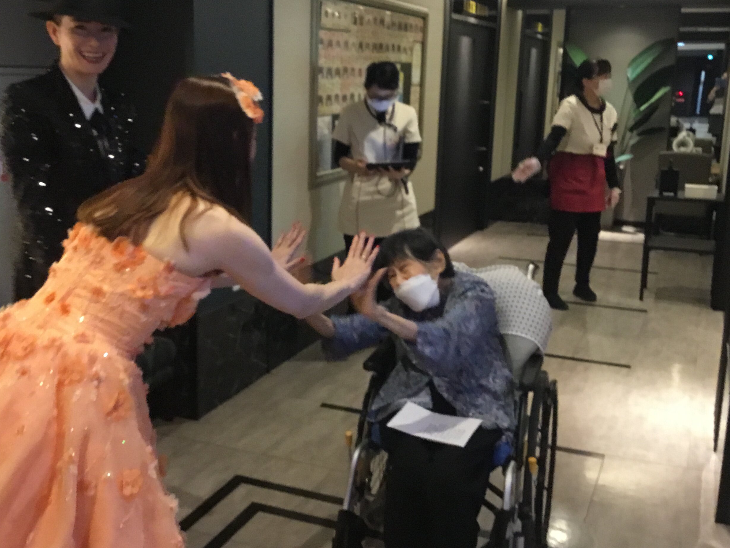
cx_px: 323
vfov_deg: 35.1
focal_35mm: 41
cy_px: 247
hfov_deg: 45.7
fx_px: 865
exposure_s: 1/30
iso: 200
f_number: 2.4
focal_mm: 3.3
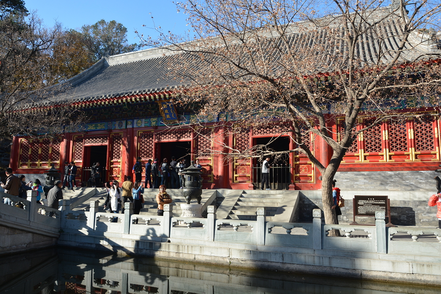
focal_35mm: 27
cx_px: 220
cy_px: 147
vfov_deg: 47.9
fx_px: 331
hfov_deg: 67.4
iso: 200
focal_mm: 18
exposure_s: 1/250
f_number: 8
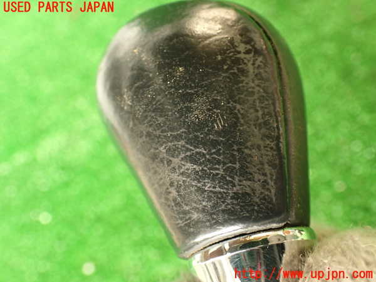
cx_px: 188
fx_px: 348
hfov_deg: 56.8
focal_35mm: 32
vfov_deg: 44.2
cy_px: 141
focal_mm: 5.79
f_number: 2.4
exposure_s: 1/30
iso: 320
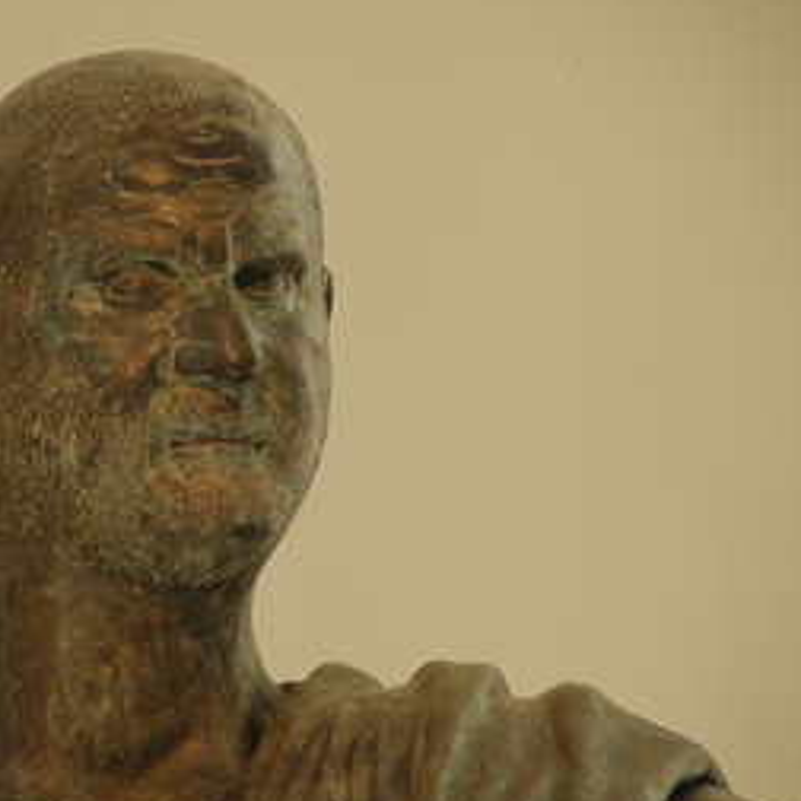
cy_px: 420
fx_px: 11624
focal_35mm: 444
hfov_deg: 3.9
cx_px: 188
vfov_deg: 3.9
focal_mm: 200
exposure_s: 1/160
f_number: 5.6
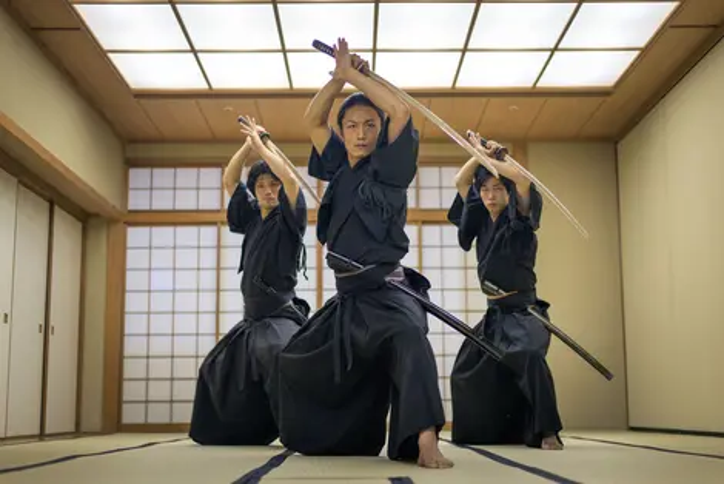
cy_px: 242
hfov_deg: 39.6
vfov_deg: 27.0
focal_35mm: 50
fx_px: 1006
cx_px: 362
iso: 250
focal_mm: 50
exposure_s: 1/100
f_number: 1.8
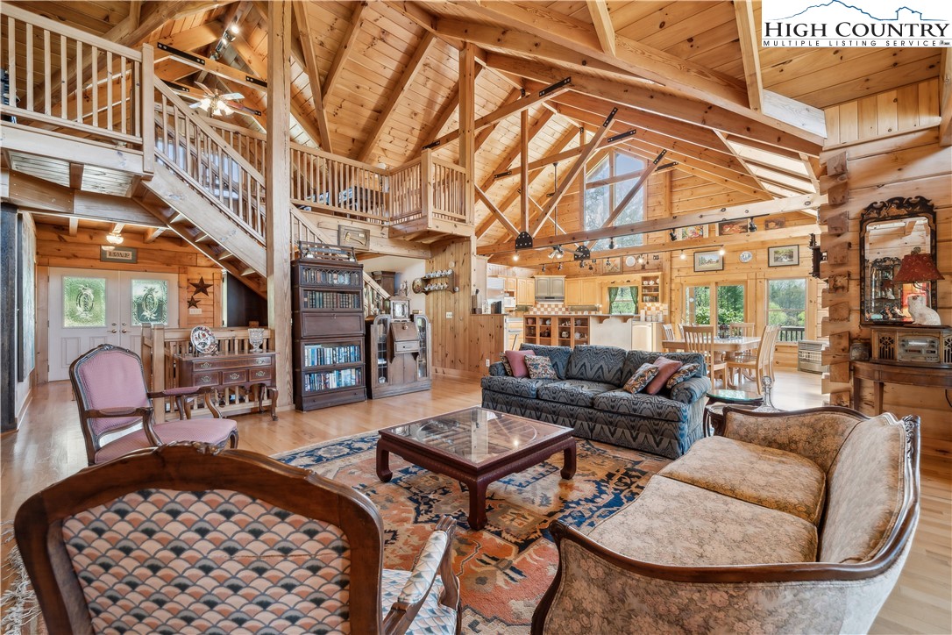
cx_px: 476
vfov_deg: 81.2
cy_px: 318
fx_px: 370
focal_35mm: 14
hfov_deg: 104.3
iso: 160
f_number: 7.1
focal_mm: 14
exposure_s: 1/6
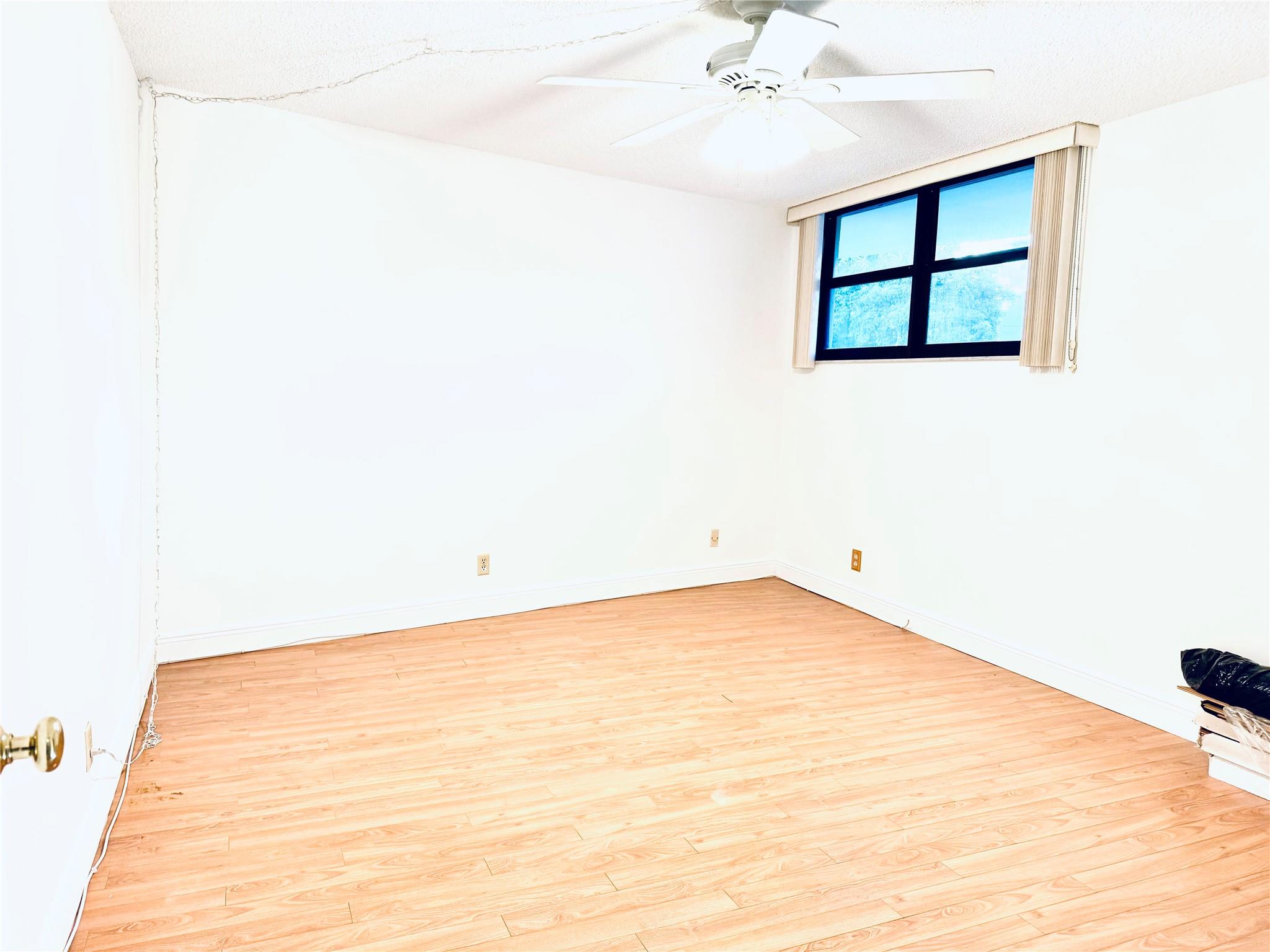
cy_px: 476
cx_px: 635
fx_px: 881
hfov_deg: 71.6
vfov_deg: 56.8
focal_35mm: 24
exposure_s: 1/60
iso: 160
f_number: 1.78
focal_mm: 6.76
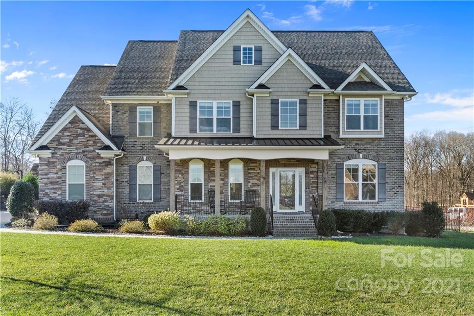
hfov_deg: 60.3
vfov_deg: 42.3
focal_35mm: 31
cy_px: 158
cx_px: 237
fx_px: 408
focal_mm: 31
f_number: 8
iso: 400
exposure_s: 1/125
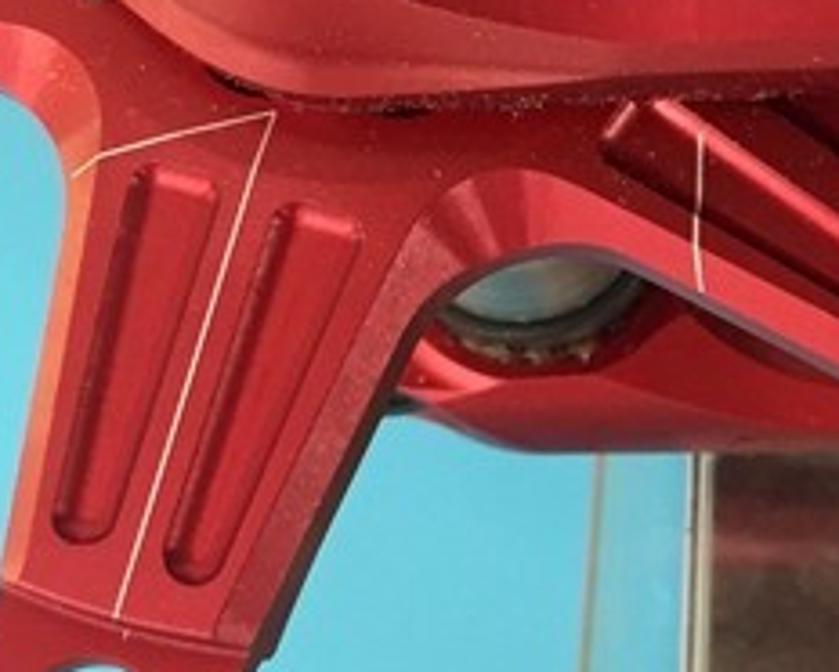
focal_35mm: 122
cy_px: 322
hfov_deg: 14.9
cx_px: 1175
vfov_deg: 12.7
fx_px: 3032
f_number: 2.2
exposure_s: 1/40
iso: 32
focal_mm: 4.15
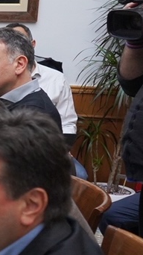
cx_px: -323
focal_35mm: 110
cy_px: 154
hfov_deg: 8.6
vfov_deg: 19.4
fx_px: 743
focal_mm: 28
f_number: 4
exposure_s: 1/160
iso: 2500
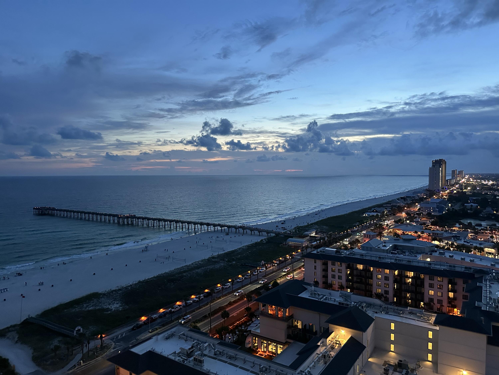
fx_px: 346
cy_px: 188
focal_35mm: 24
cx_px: 250
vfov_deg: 56.8
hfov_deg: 71.6
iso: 640
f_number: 1.78
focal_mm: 6.86
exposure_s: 1/40
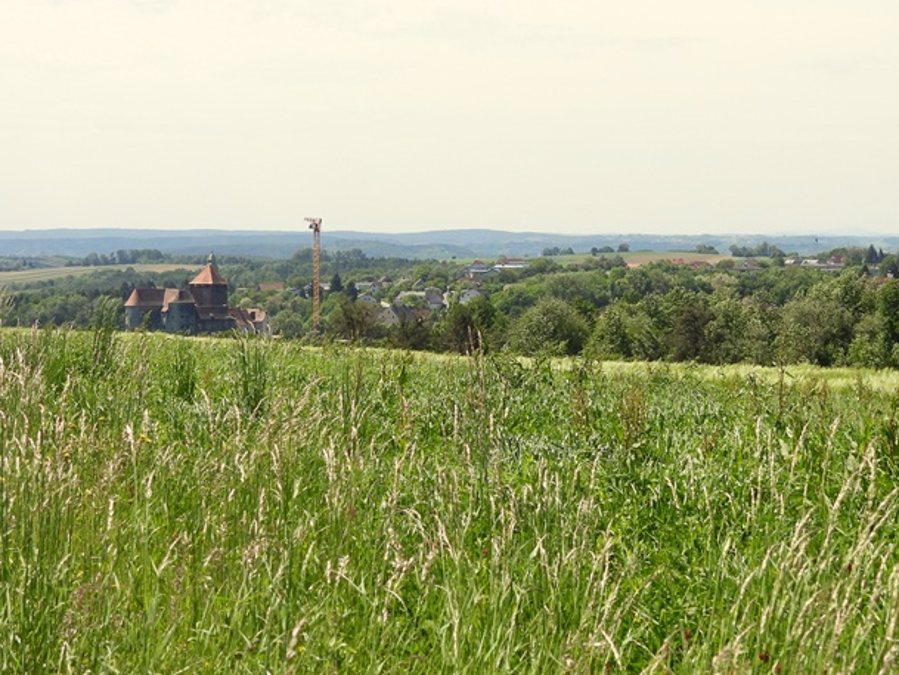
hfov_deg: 21.3
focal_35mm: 92
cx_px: 539
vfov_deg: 16.1
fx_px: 2390
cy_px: 303
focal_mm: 12.5
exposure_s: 1/1000
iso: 100
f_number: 3.5
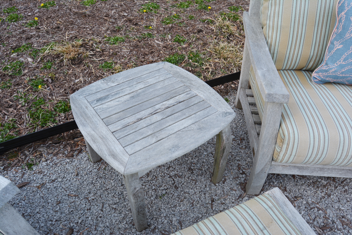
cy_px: 118
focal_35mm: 27
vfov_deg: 47.9
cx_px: 176
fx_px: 264
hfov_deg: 67.4
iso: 200
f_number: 7.1
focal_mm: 18
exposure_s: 1/200
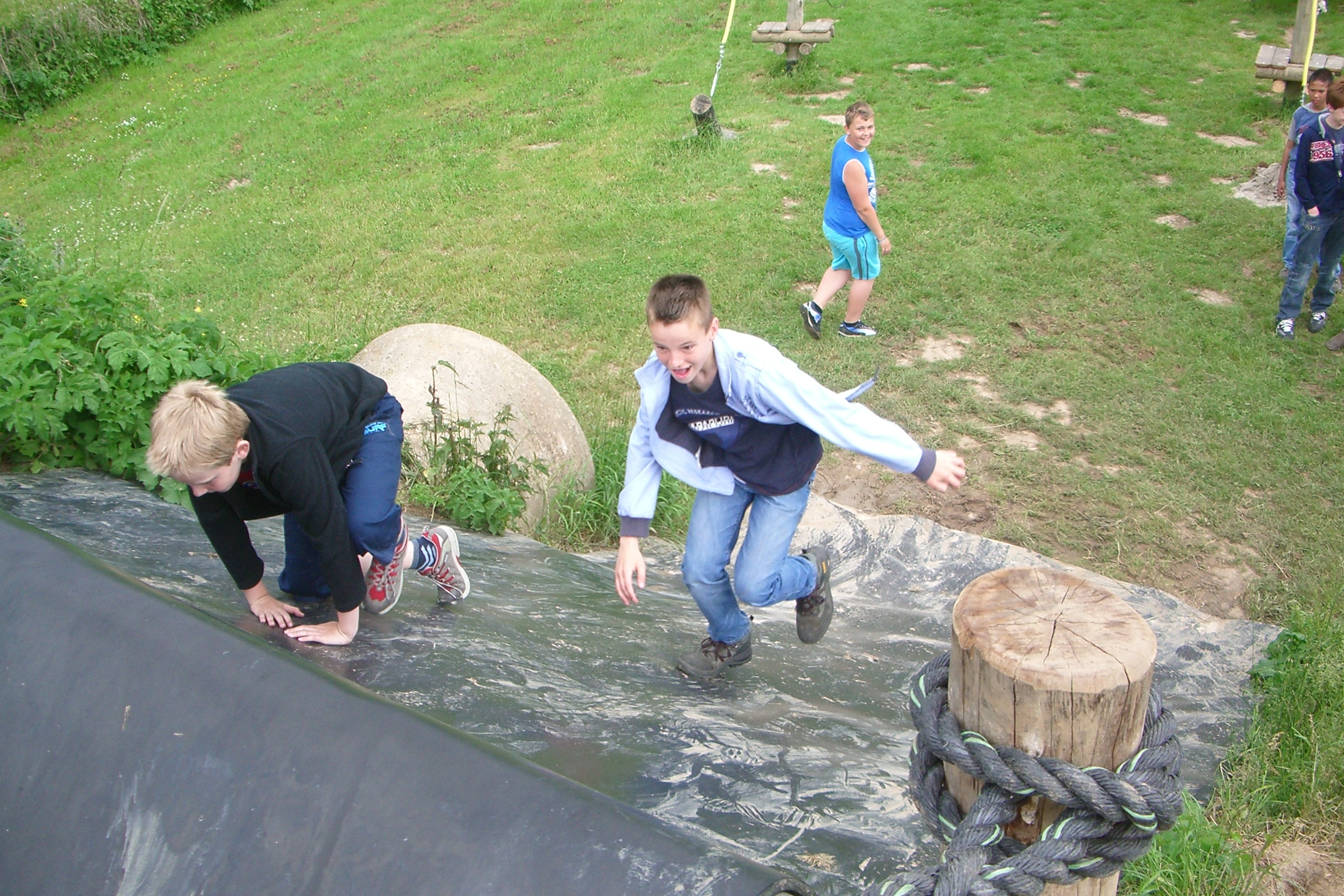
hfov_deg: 51.9
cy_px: 475
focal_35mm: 37
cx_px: 663
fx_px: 1381
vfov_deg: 35.9
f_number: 2.6
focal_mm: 5.8
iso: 80
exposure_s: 1/250
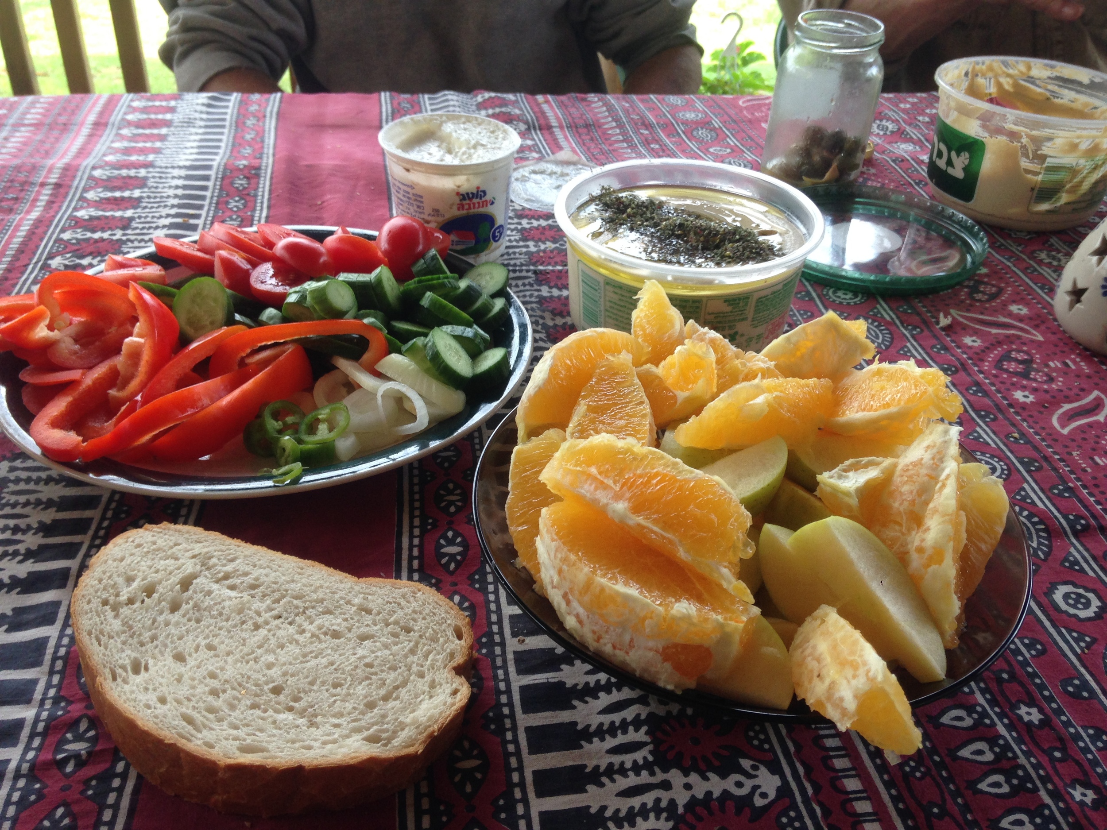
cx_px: 554
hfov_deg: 55.4
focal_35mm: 33
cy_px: 415
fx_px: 1055
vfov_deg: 42.9
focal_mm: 4.12
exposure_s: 1/120
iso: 64
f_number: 2.4
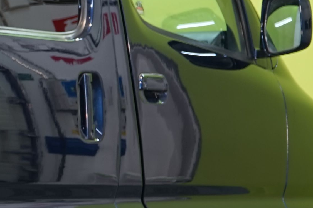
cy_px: 179
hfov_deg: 6.5
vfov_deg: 4.5
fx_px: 2643
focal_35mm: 304
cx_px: -343
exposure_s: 1/6
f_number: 5.6
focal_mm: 57
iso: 200
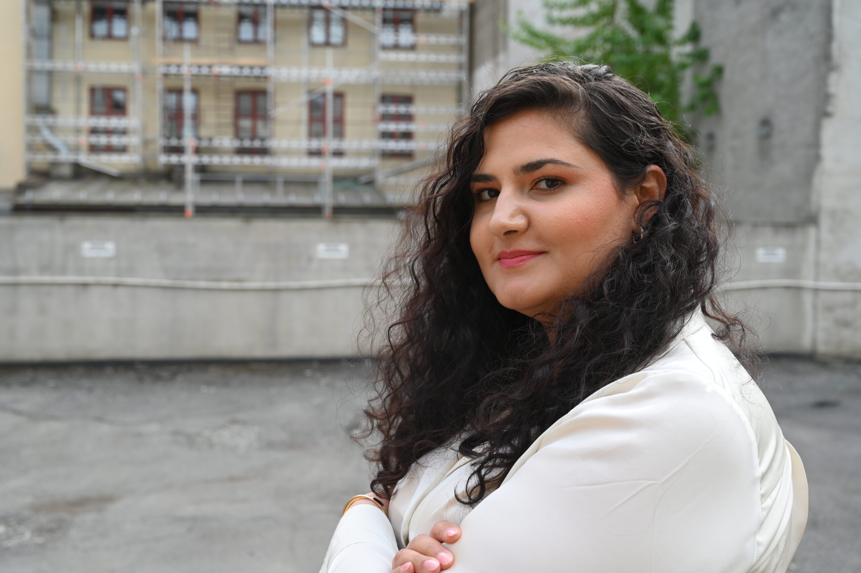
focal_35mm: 43
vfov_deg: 31.1
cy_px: 286
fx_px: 1028
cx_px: 430
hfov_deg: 45.5
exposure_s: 1/250
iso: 200
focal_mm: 43
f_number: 5.6
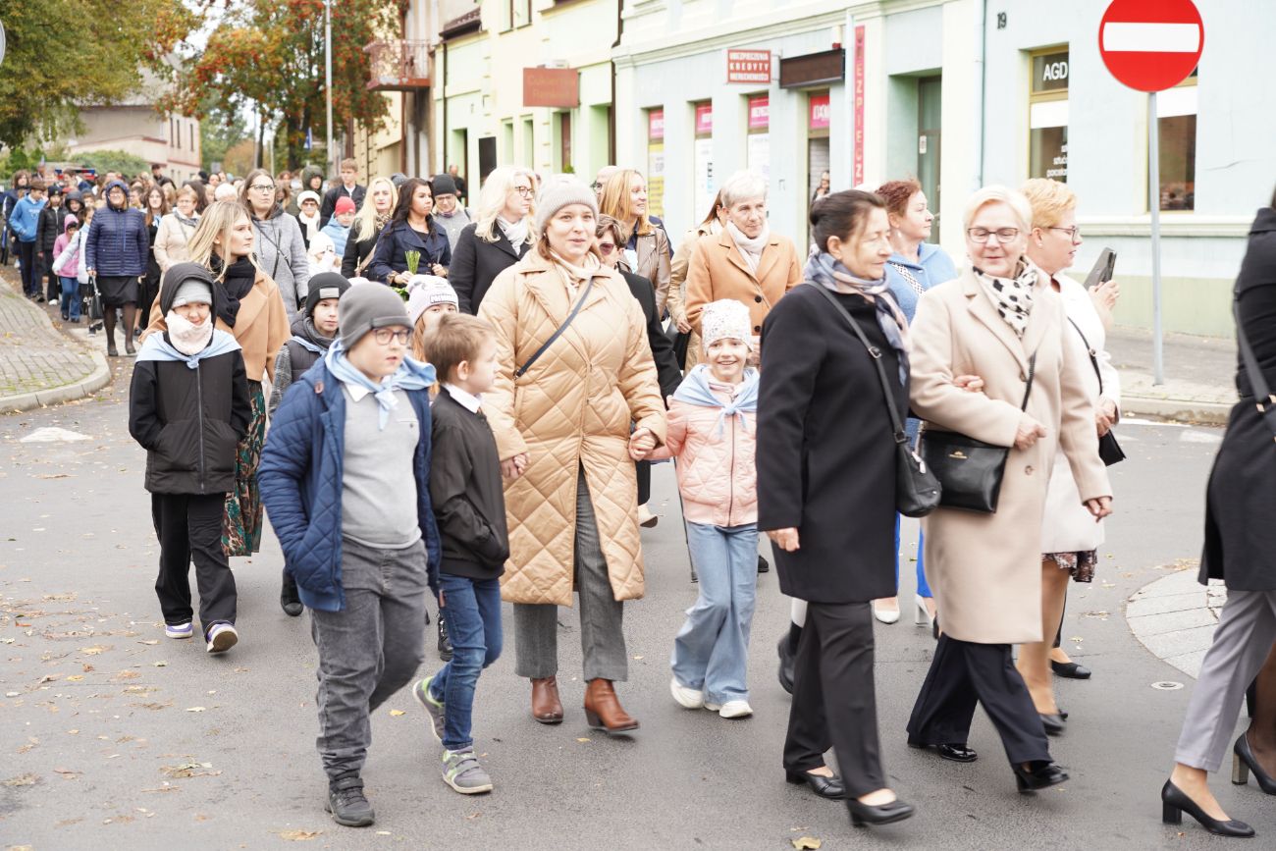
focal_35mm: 56
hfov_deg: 35.6
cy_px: 426
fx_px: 1985
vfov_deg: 24.2
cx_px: 638
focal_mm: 56
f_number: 4
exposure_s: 1/100
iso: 200
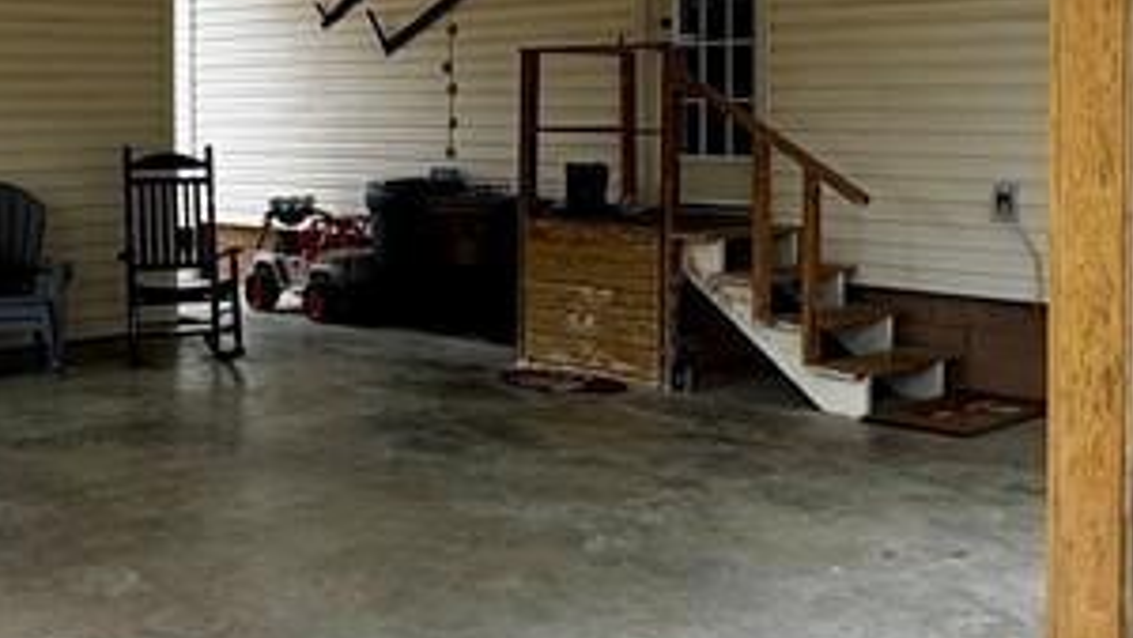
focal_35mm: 52
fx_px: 1563
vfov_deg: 22.8
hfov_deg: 39.7
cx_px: 446
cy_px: 143
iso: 40
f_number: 2.2
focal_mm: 2.22
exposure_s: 1/200
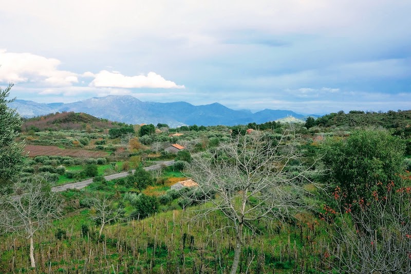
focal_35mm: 41
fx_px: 468
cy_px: 137
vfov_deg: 32.6
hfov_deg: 47.4
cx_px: 206
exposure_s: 1/340
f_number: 13
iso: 800
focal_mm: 27
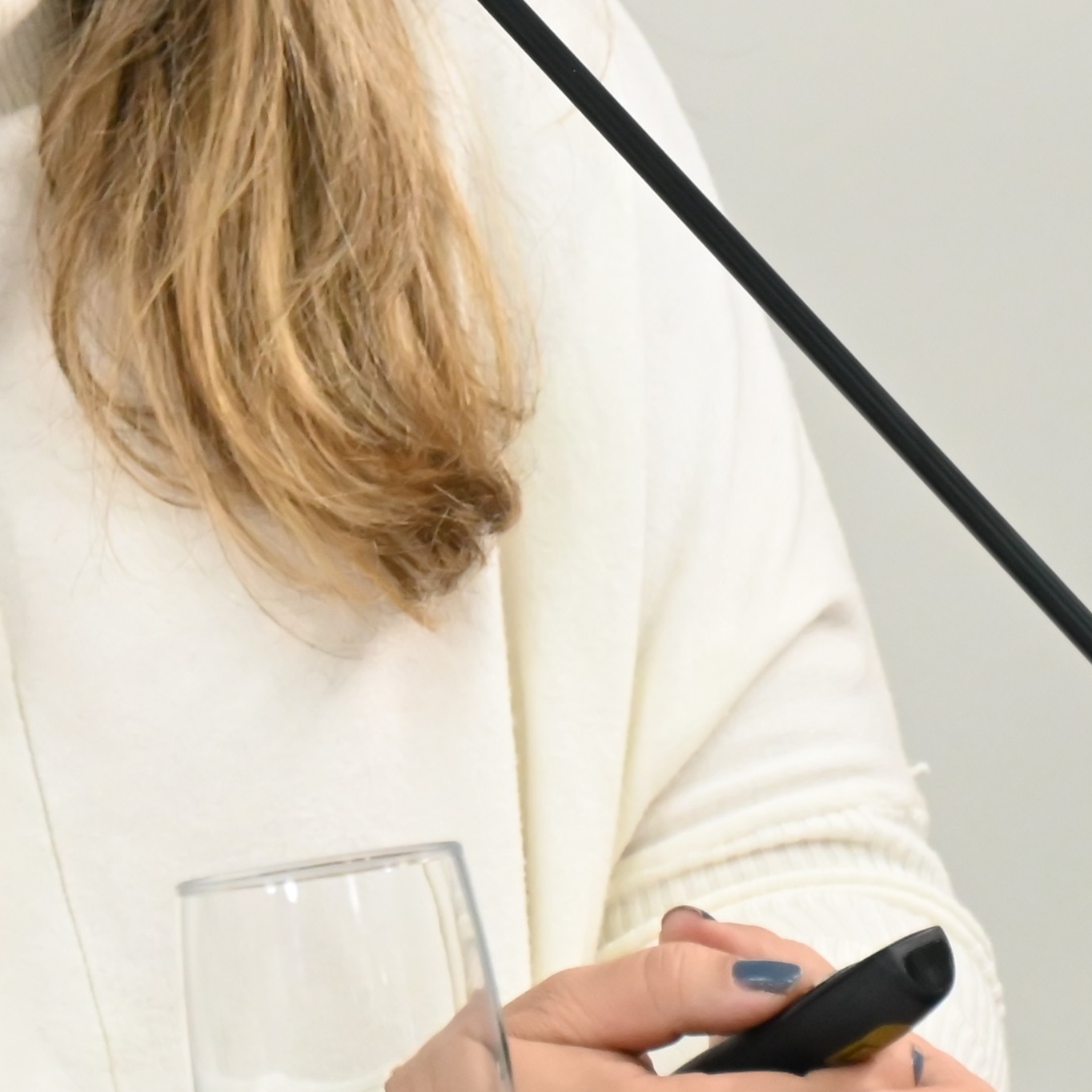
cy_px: -33
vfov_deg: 2.9
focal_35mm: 600
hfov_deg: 2.9
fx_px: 21414
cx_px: 47
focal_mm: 160
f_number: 6.3
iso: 3200
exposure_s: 1/200
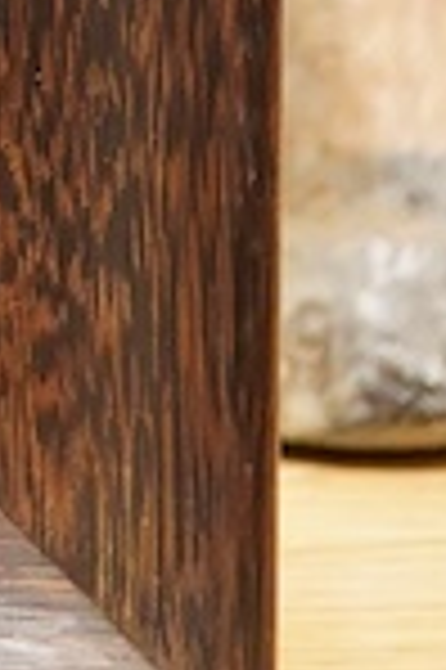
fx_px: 6333
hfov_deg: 3.9
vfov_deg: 5.8
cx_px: -1158
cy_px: -929
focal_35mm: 340
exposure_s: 1/125
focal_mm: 30
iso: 2500
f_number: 4
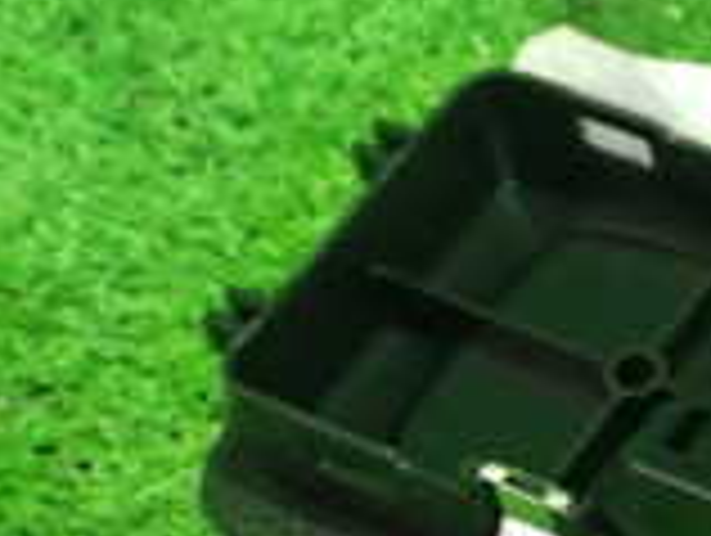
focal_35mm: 167
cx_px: 1161
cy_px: 653
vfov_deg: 8.8
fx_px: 3435
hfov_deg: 11.2
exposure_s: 1/15
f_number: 2.9
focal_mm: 7.84
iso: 800
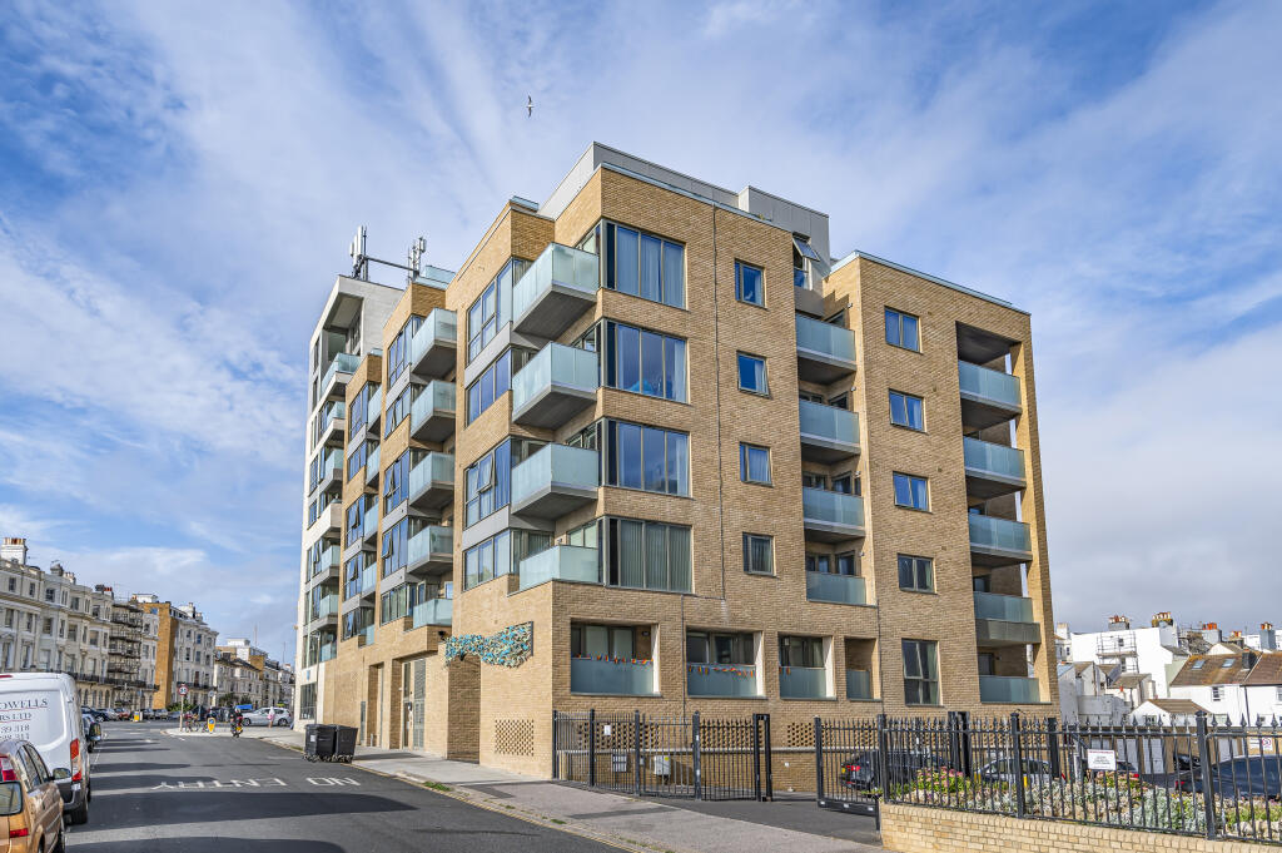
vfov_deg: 57.1
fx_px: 783
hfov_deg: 78.6
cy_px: 426
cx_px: 641
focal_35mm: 22
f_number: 9
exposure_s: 1/800
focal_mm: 22
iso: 250
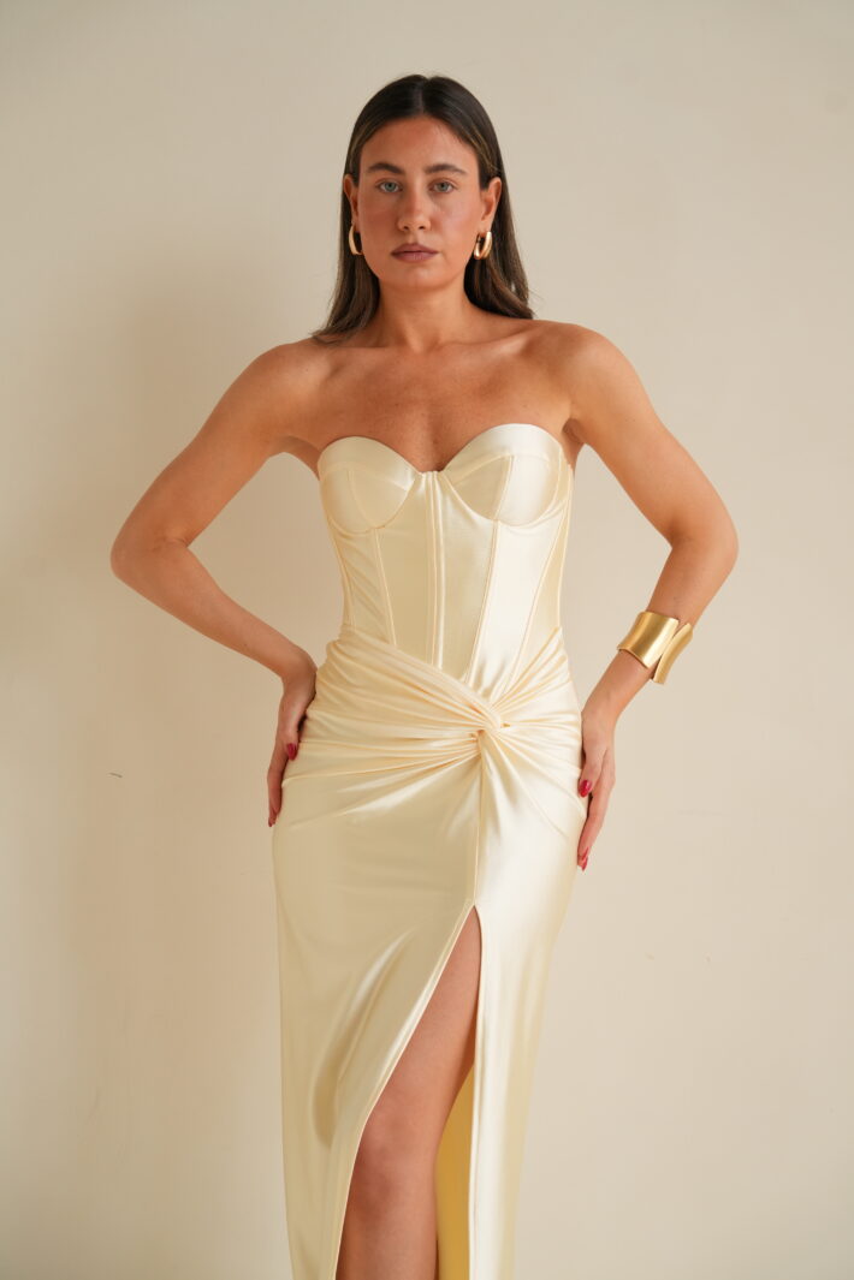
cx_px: 427
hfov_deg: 19.5
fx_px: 2491
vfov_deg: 28.8
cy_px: 640
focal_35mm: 70
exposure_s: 1/100
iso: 640
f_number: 5
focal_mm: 70
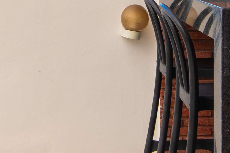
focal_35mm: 113
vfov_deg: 11.8
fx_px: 722
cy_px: -39
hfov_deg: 18.1
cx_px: 84
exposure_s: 1/40
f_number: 9
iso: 100
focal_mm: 20
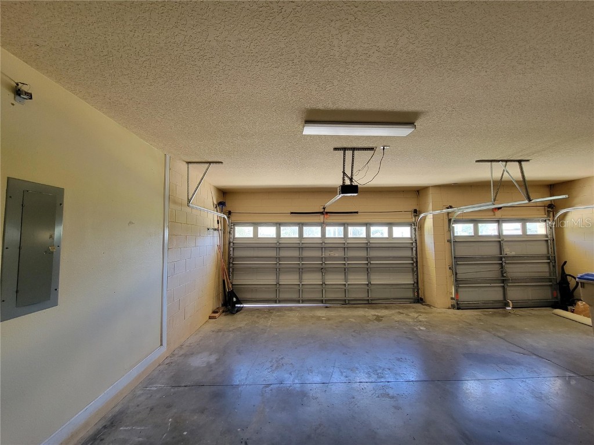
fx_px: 223
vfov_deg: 89.9
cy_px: 222
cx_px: 297
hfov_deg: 106.2
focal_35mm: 13
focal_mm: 2.2
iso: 200
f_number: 2.2
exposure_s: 1/60
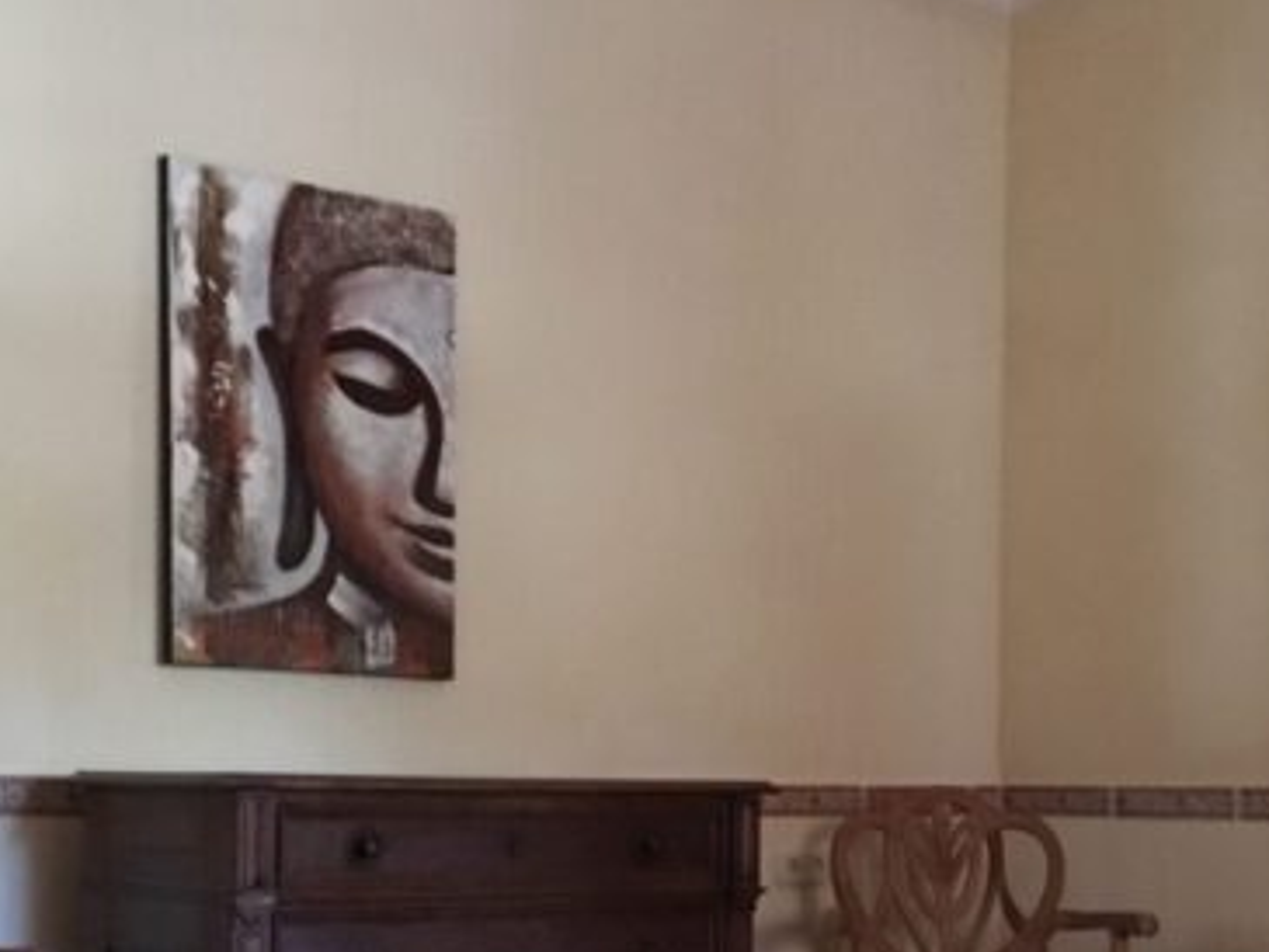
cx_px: 654
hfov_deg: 31.7
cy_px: 830
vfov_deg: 23.5
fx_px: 2237
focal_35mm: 61
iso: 1000
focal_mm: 4.15
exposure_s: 1/17
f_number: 2.2
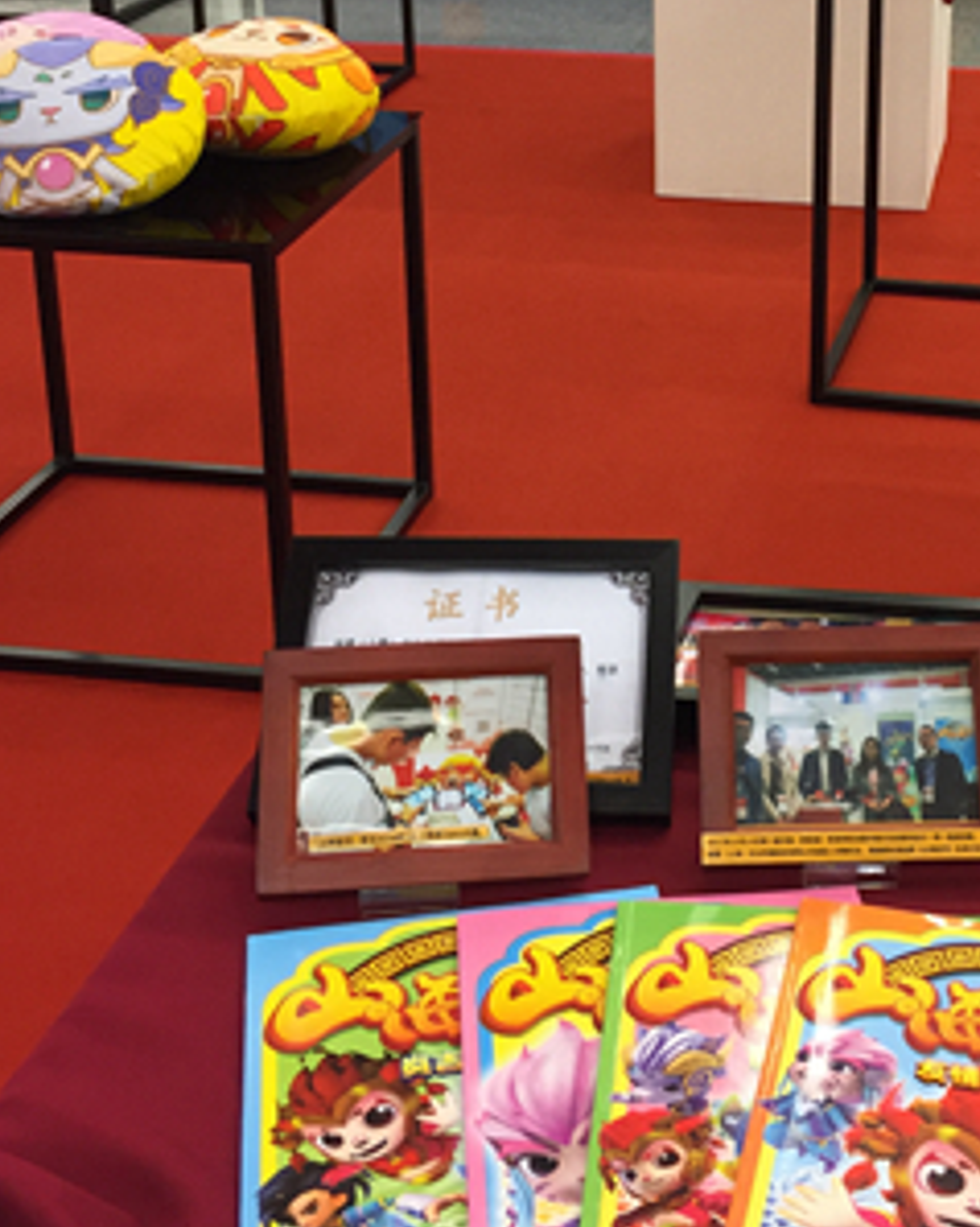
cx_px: 770
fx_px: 2069
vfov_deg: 32.3
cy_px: 288
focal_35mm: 57
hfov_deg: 26.2
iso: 40
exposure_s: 1/33
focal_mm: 4.15
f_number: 2.2
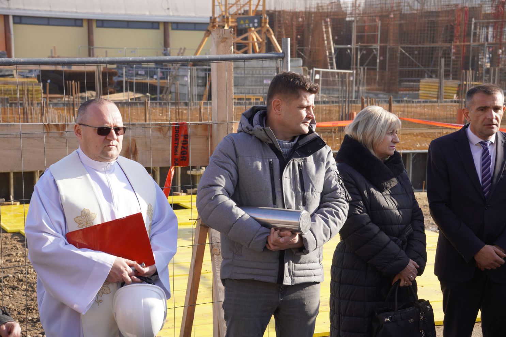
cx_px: 253
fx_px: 1054
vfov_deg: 18.2
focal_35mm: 75
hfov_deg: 27.0
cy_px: 168
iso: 100
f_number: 5.6
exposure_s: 1/200
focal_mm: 50
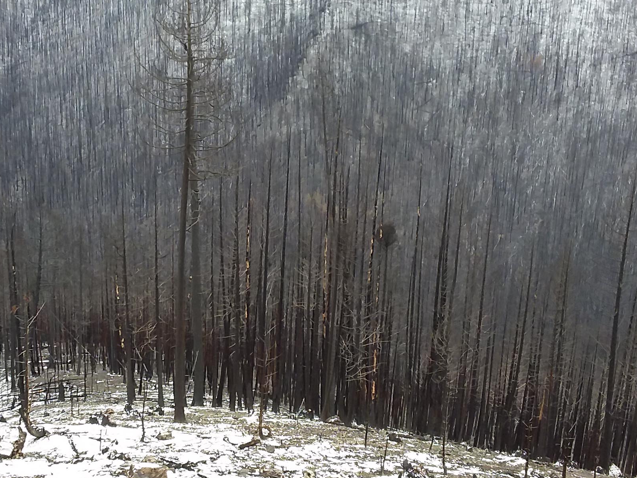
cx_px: 263
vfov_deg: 26.6
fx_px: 1012
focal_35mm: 55
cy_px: 216
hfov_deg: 34.8
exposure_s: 1/120
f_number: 1.9
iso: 64
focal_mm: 2.91
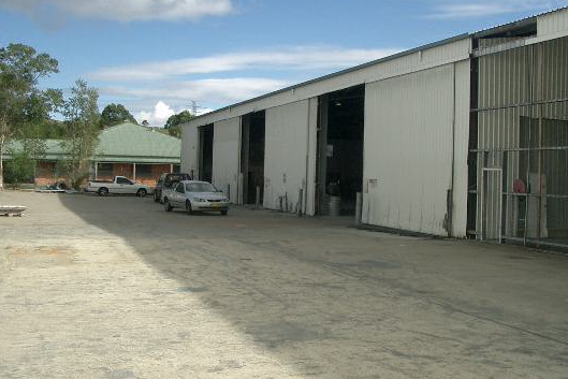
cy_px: 176
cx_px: 332
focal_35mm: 44
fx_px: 694
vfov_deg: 30.5
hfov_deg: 44.3
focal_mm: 5.8
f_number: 4.3
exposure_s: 1/400
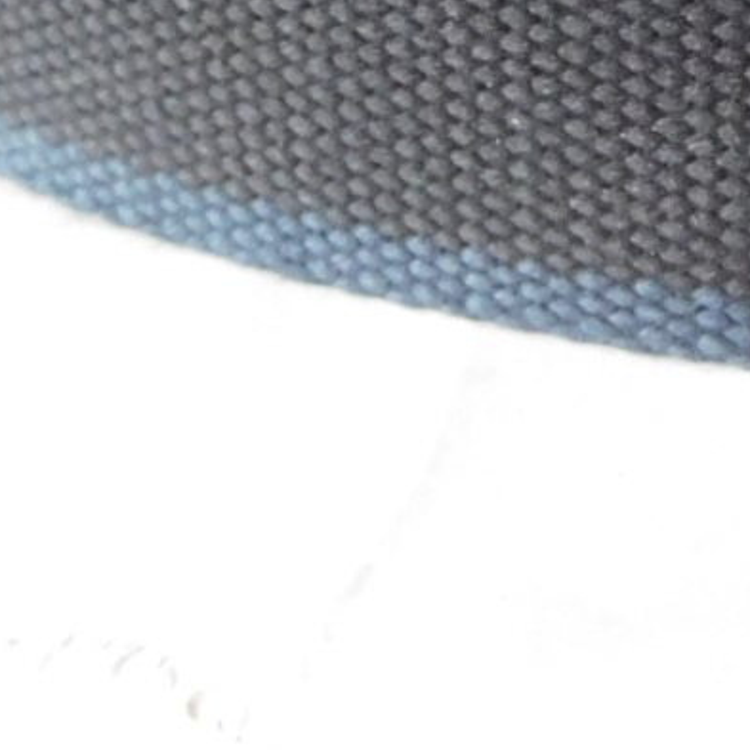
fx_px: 2206
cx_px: 954
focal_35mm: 90
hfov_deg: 18.1
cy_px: -187
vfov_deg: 18.2
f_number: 3.4
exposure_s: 1/10
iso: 400
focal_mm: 4.5
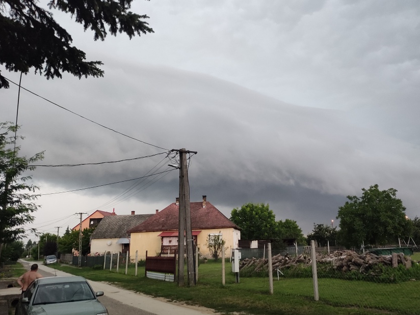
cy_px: 155
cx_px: 250
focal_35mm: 31
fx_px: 376
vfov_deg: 45.5
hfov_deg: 57.9
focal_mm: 5.43
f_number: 1.89
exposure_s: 1/33
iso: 908
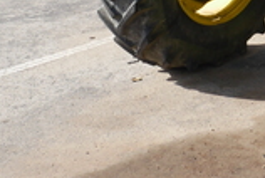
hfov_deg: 17.7
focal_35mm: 101
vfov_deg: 12.4
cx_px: 418
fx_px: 745
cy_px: -144
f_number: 6.3
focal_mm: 14
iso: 200
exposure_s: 1/500
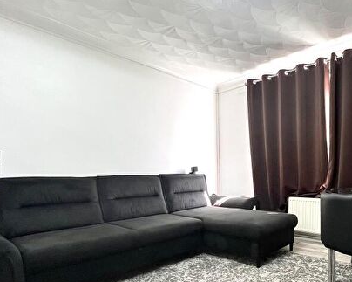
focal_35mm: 22
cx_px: 262
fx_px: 229
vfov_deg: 61.7
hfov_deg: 70.2
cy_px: 186
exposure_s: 1/50
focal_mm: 1.57
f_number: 1.8
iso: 200
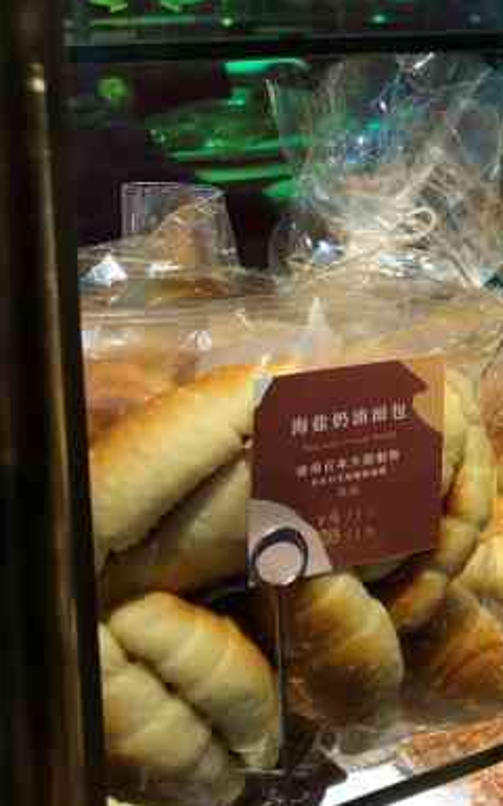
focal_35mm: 72
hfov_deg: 17.2
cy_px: 202
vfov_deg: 28.2
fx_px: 1582
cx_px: 610
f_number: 1.8
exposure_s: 1/50
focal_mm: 3.99
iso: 32
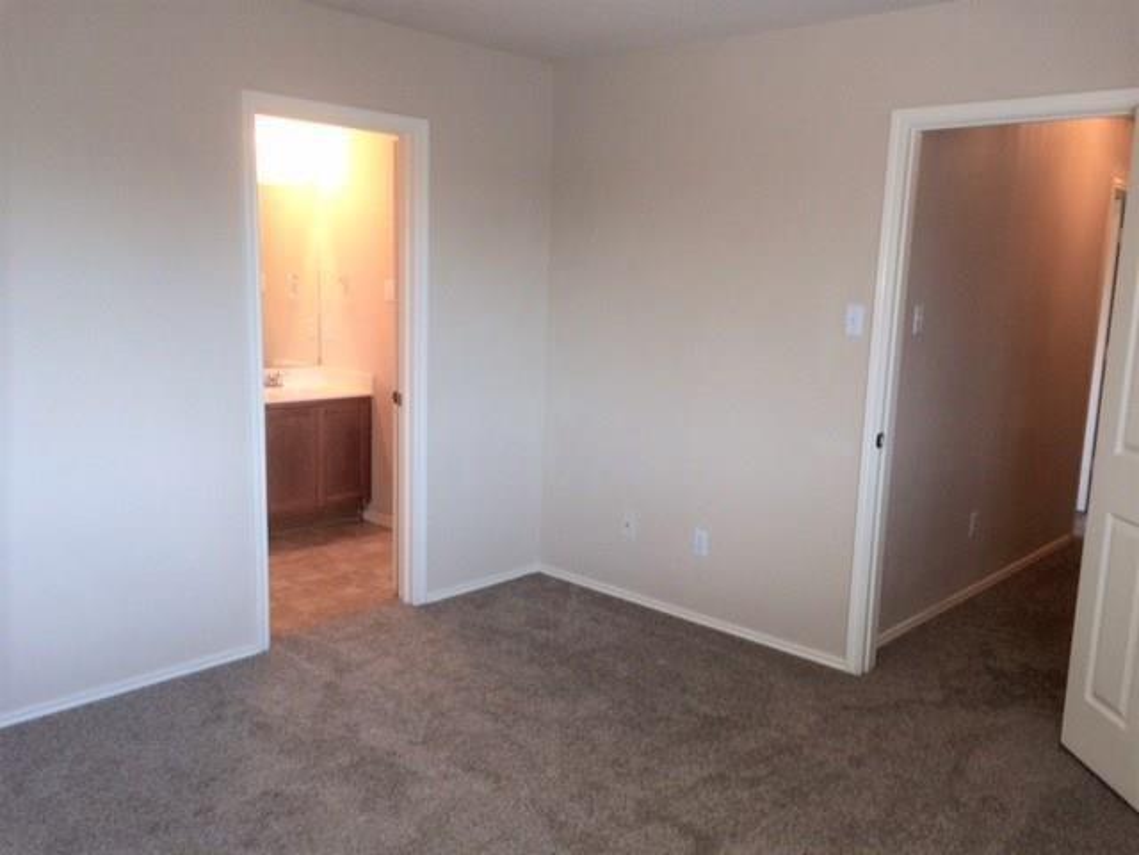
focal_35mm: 29
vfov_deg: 48.2
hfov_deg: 61.7
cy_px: 428
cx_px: 570
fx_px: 954
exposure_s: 1/30
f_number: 2.2
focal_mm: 4.15
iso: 50
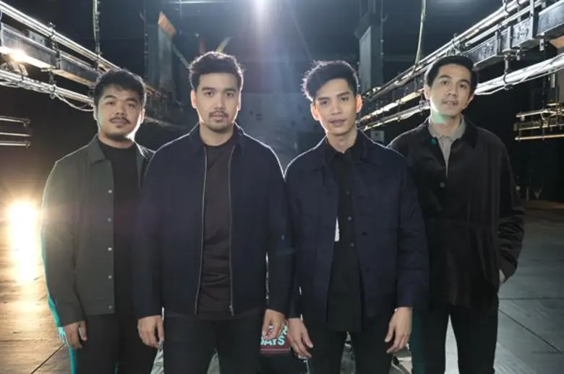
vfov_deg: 34.9
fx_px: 594
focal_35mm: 38
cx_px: 282
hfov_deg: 50.8
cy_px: 187
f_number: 4.5
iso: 10000
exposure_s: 1/250
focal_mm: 25.4
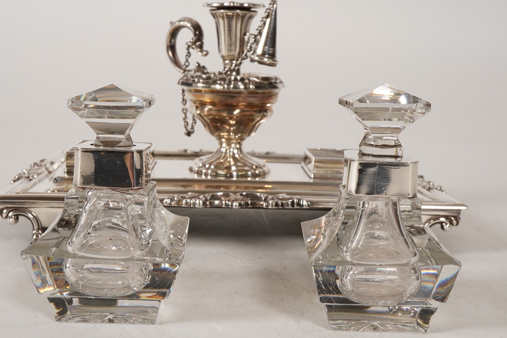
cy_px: 172
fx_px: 718
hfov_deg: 38.9
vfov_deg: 26.5
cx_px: 237
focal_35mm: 51
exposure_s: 1/125
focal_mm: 30
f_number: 22
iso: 320
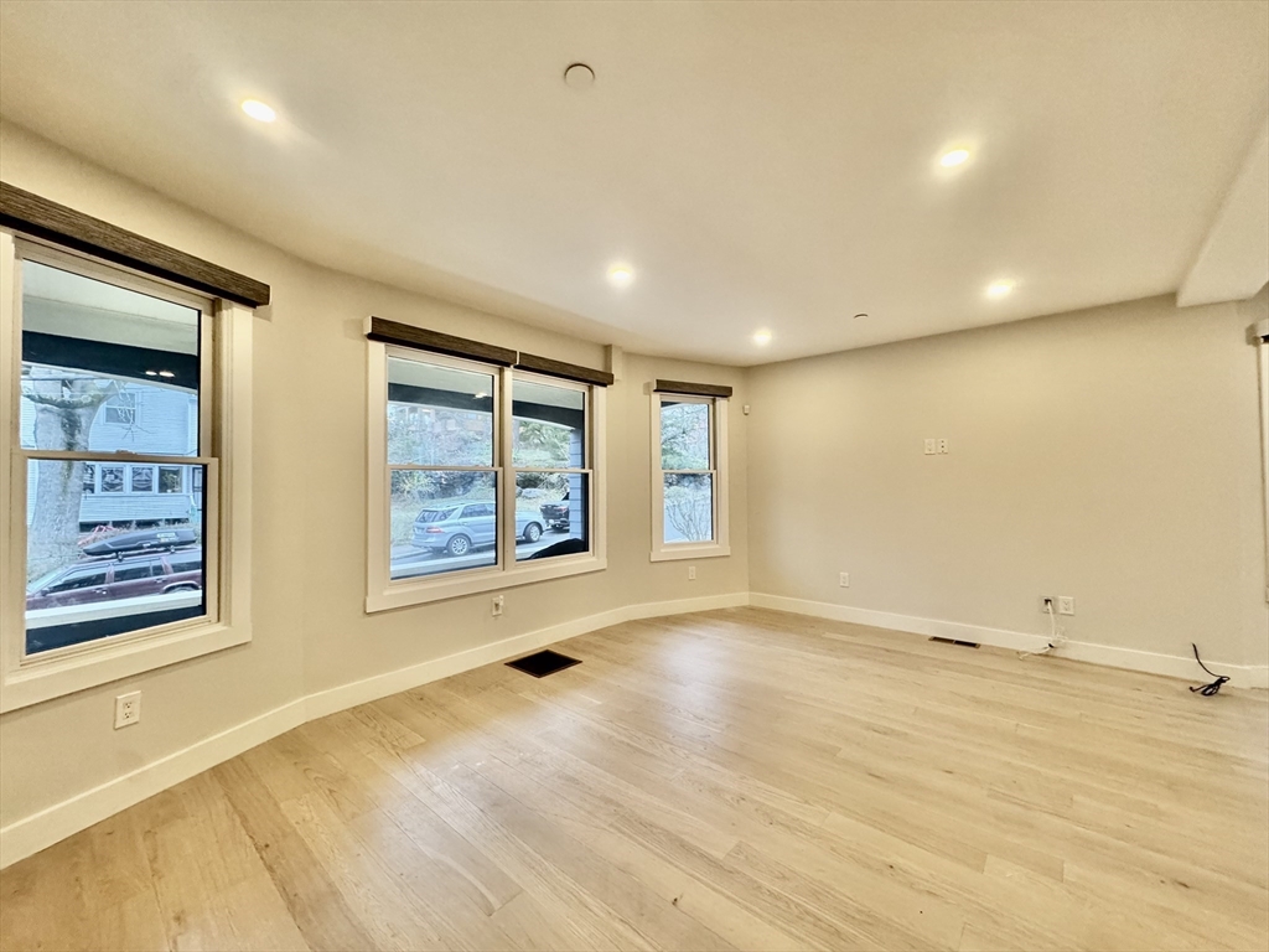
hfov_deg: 102.1
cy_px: 476
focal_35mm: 14
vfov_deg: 85.7
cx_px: 634
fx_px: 513
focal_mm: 2.22
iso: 320
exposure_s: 1/120
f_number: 2.2
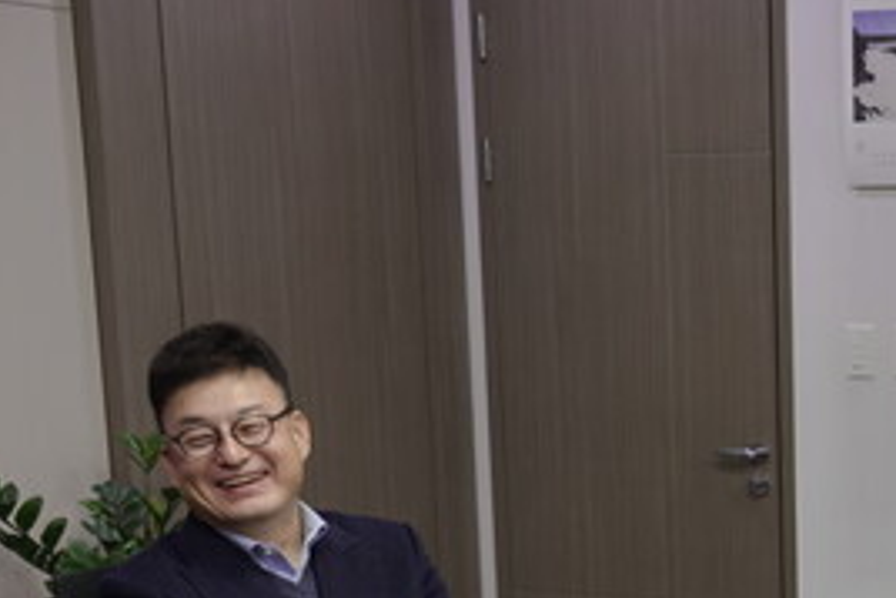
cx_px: 919
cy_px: 608
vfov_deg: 17.5
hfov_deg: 25.2
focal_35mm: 76
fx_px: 1892
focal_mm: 12.63
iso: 160
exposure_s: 1/40
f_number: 2.8
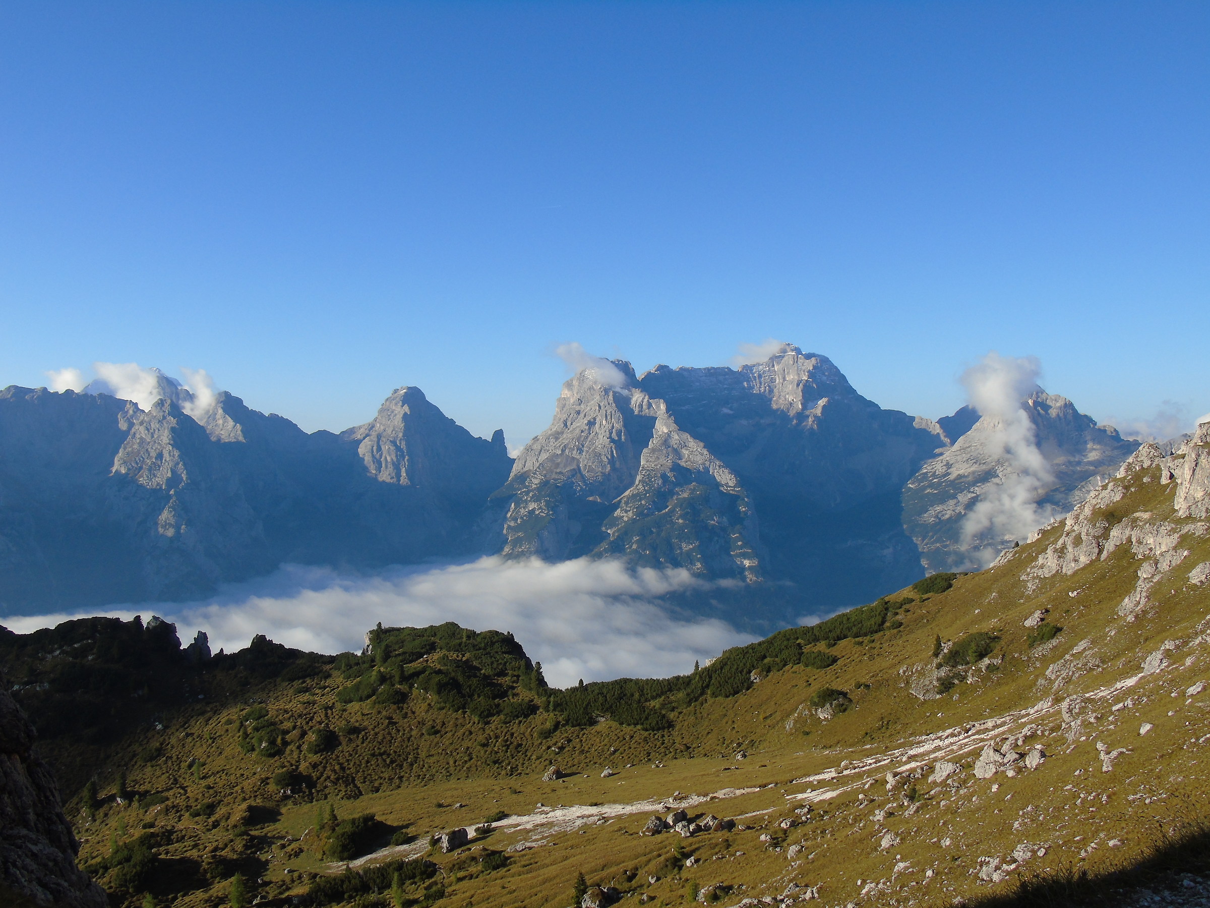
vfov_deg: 48.2
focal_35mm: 29
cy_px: 454
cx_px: 605
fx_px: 1014
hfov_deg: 61.7
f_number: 3.6
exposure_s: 1/640
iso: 80
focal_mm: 5.2
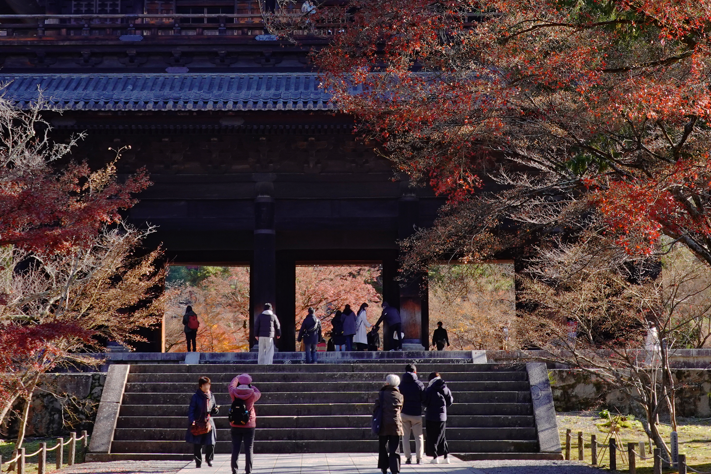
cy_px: 139
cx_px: 373
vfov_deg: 17.0
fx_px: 1580
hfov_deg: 25.4
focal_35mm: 80
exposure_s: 1/50
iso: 100
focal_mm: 15.9
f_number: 7.1
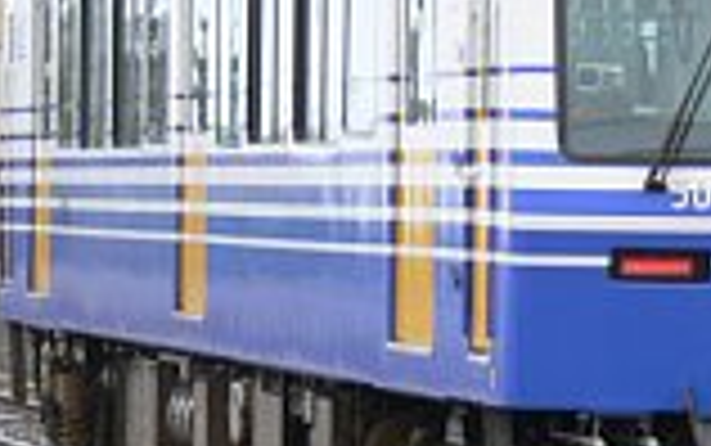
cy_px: 54
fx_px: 7272
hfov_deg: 5.6
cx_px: 639
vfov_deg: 3.5
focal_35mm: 375
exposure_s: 1/60
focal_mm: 29.5
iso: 80
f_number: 4
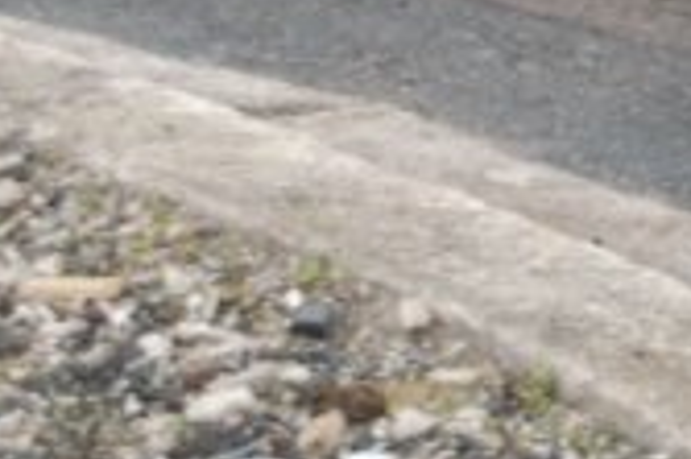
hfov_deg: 8.7
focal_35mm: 230
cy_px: -294
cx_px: 1047
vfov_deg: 5.9
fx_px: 4410
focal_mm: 40
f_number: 4.8
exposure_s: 1/500
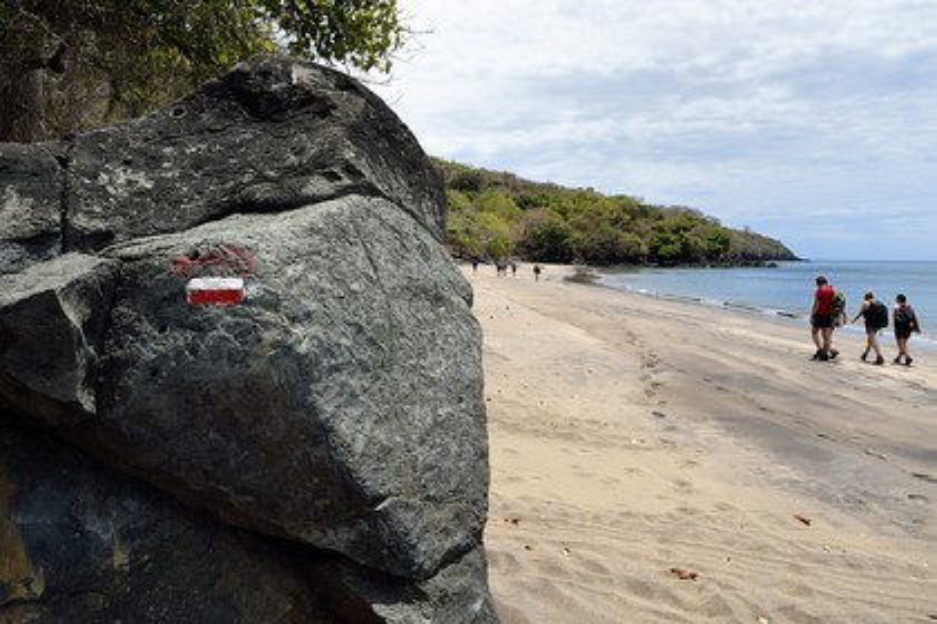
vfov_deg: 47.9
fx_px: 703
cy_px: 312
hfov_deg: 67.4
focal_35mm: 27
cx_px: 468
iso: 200
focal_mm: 27
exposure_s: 1/160
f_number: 18
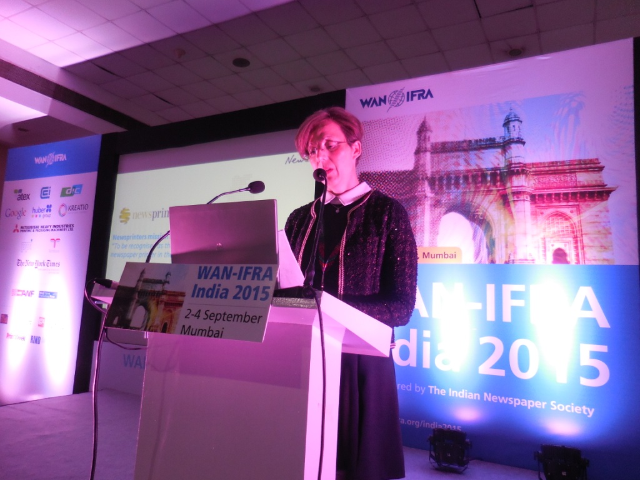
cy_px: 240
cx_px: 320
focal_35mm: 25
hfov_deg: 69.4
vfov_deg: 54.9
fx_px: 462
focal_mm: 4.5
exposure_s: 1/30
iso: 250
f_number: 3.3
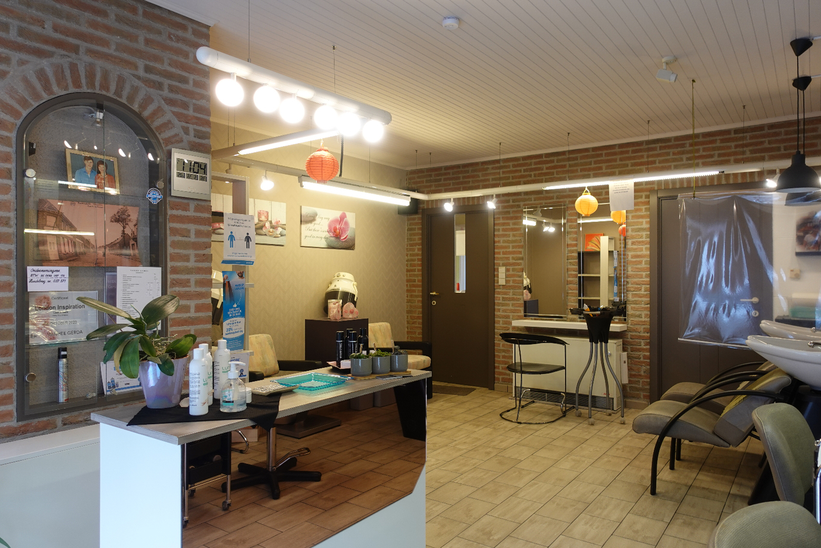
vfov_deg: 53.1
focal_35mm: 24
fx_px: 547
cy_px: 274
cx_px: 410
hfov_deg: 73.7
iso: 125
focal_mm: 8.8
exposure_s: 1/30
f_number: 2.5
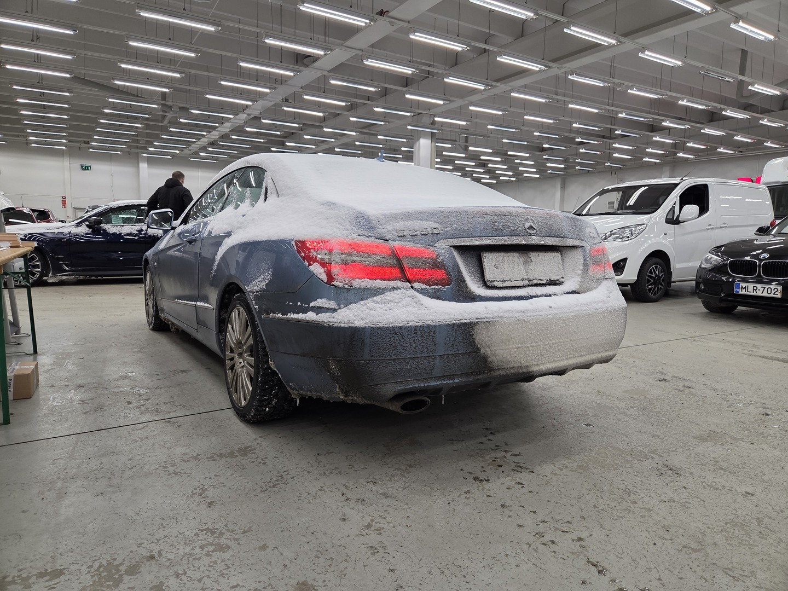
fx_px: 524
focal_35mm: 23
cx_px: 394
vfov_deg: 58.9
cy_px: 296
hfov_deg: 73.9
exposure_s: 1/100
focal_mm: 5.4
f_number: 1.8
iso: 100
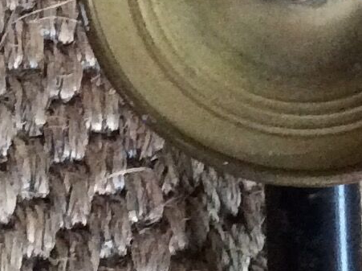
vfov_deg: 8.0
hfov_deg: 10.7
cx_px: 69
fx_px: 1922
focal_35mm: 184
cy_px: 101
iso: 320
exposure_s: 1/20
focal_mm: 3.3
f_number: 2.4
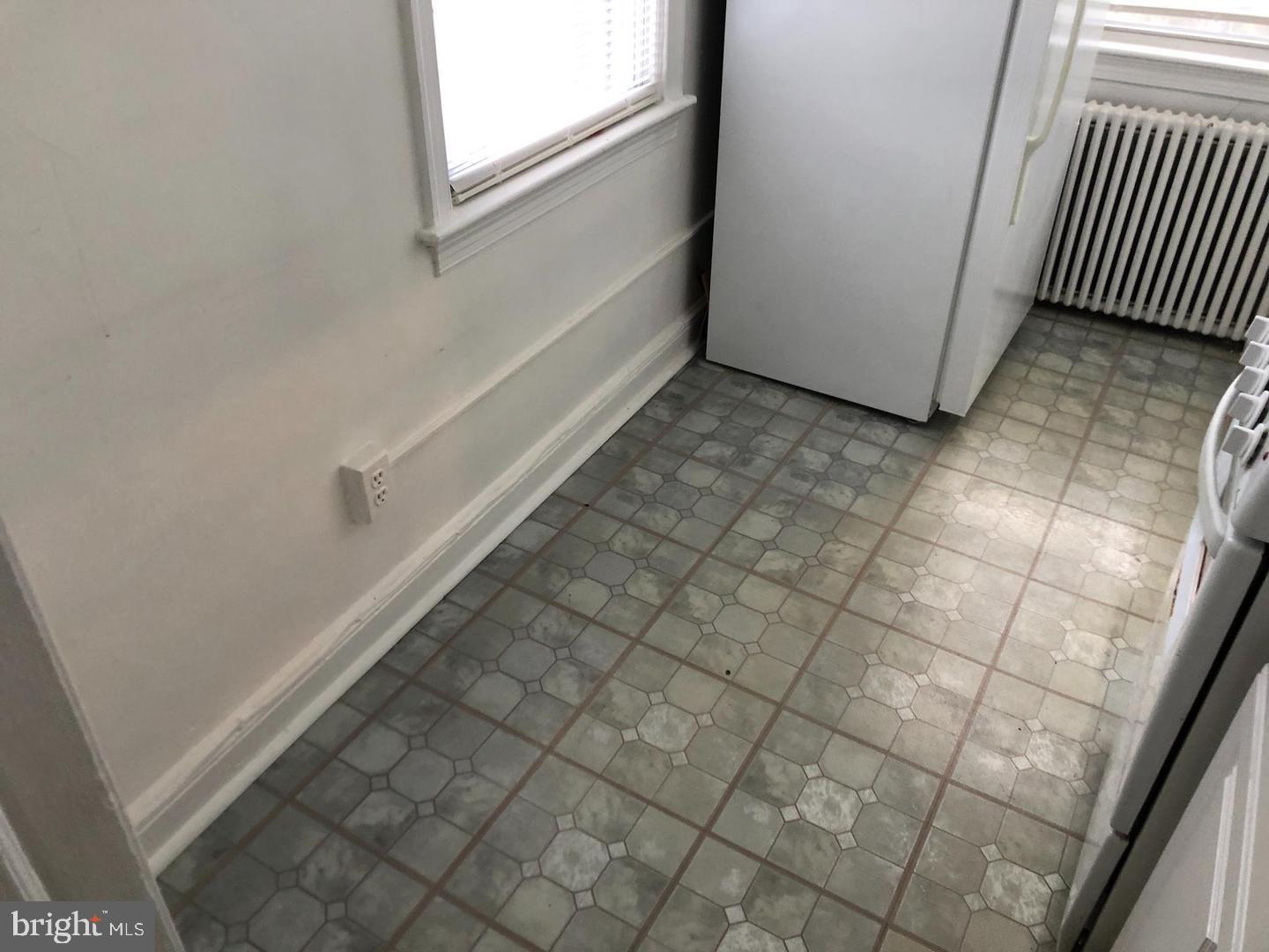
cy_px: 476
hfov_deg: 63.4
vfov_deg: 49.7
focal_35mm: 28
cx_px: 634
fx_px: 1026
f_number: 1.8
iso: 40
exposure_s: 1/15
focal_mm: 3.99
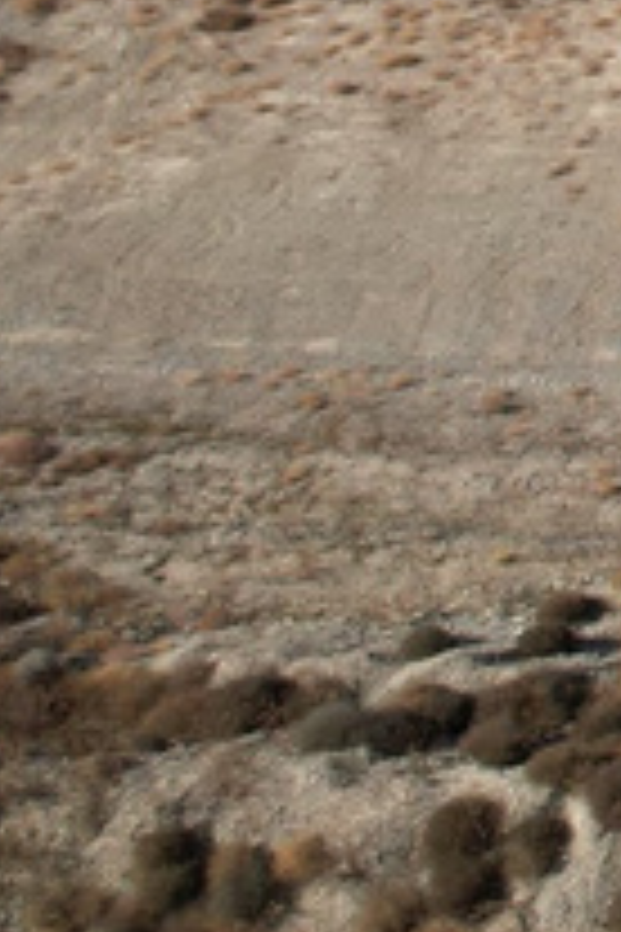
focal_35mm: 109
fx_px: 2820
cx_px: 1984
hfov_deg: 9.3
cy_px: -516
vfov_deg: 16.8
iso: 110
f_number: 2.8
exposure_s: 1/2000
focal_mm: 8.38
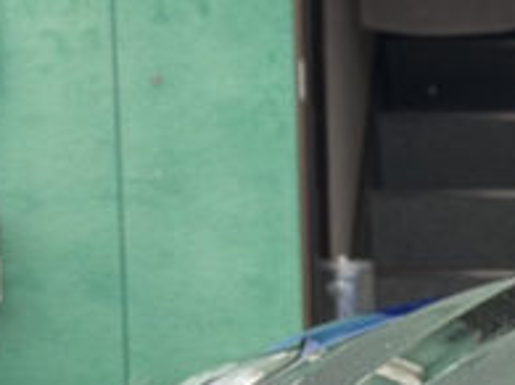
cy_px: 485
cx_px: 1188
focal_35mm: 252
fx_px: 3747
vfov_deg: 5.9
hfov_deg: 7.4
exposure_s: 1/962
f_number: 1.78
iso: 80
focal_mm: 6.86
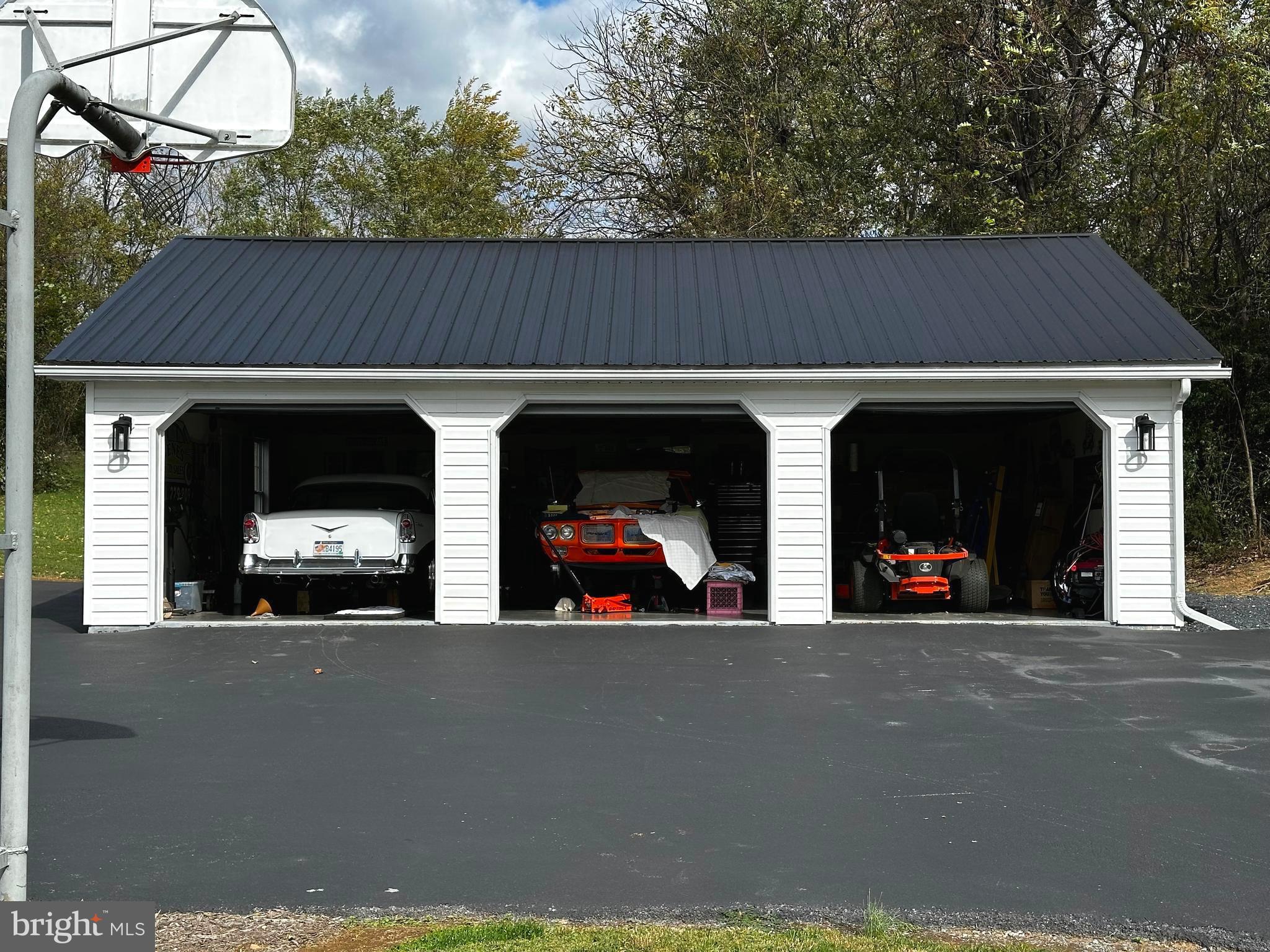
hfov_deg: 39.7
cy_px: 476
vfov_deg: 30.3
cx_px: 635
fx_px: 1761
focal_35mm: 48
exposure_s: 1/2160
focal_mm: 6.86
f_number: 1.78
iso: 64
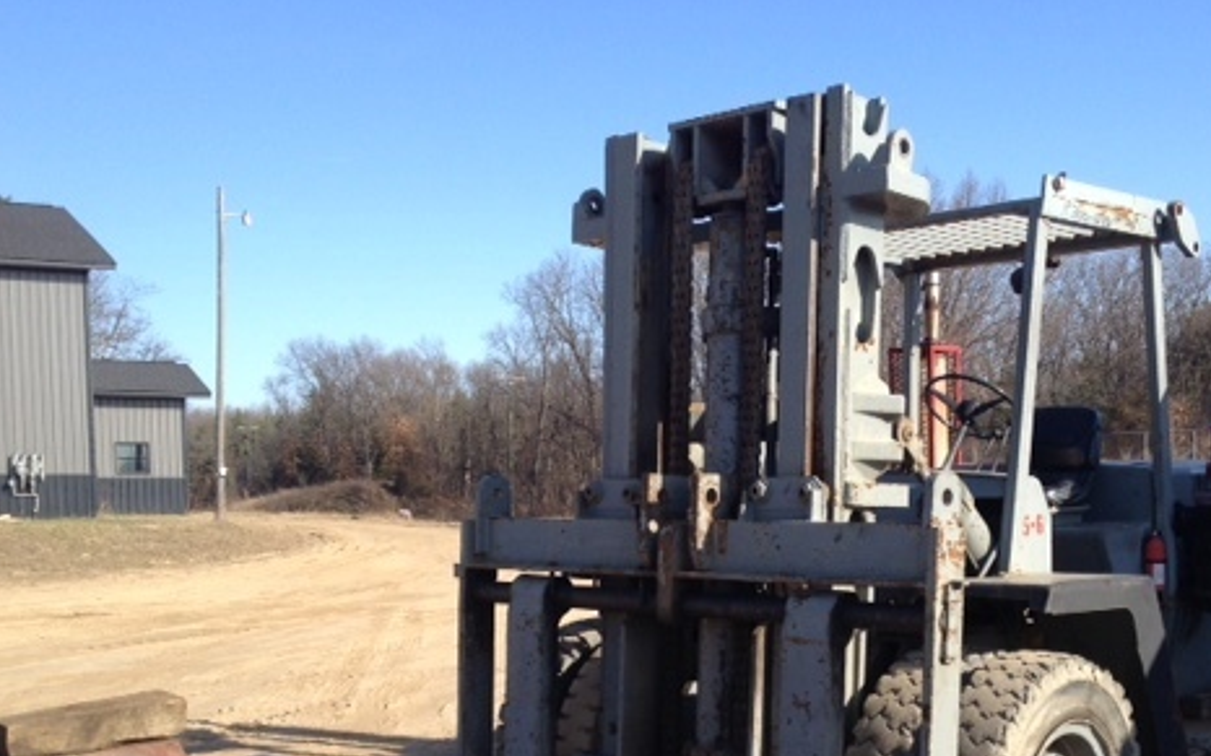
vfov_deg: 24.9
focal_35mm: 51
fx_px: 1683
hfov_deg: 39.2
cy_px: 608
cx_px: 790
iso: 50
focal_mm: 4.28
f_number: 2.4
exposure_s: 1/849
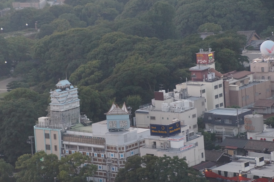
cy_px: 94
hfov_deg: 12.7
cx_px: 128
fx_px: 1232
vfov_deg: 8.5
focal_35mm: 162
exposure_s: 1/160
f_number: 5.6
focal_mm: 100
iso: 1600
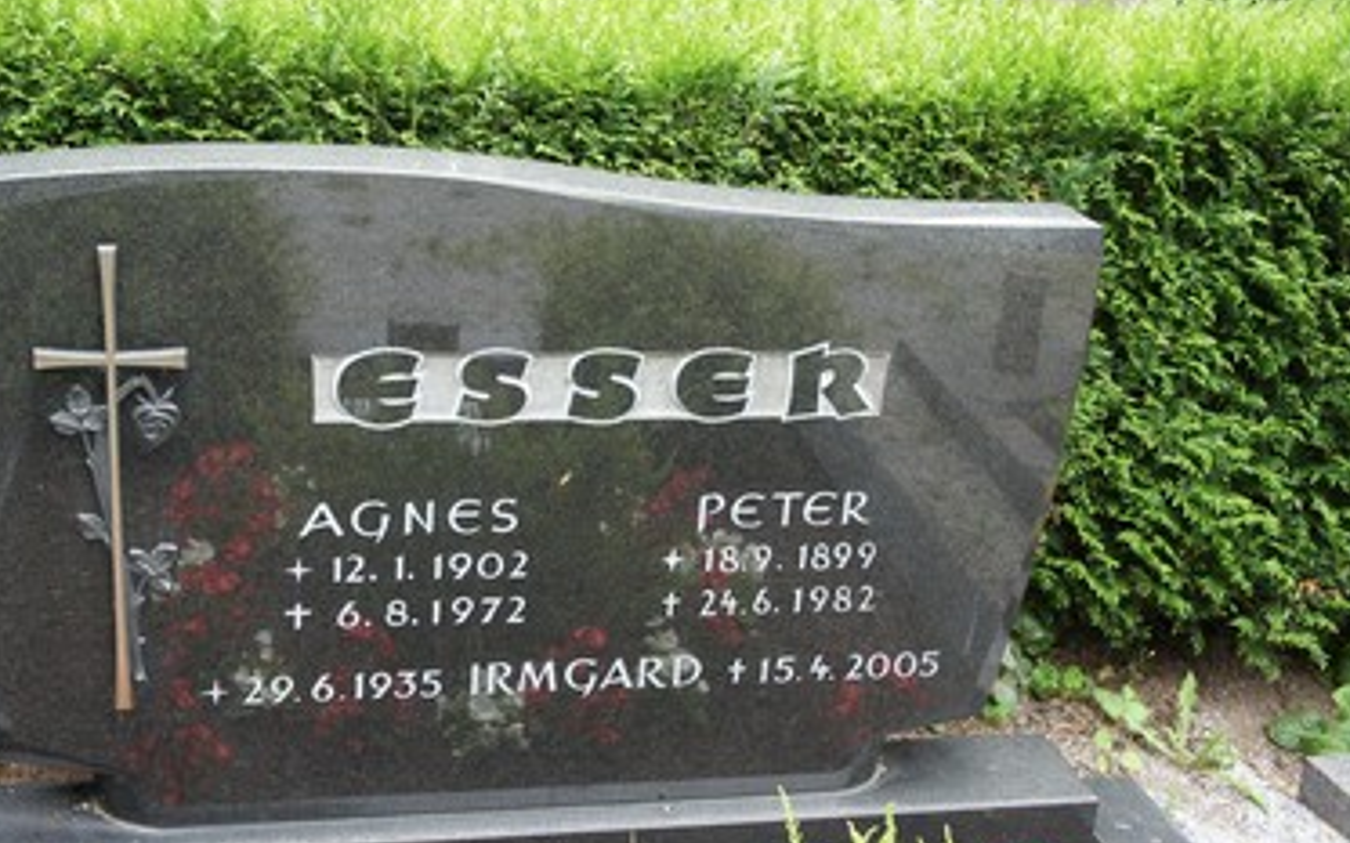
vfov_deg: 26.3
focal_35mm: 49
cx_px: 590
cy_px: 431
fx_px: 1803
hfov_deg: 41.0
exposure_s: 1/250
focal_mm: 26
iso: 800
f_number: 5
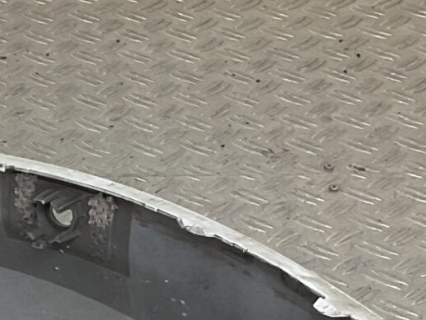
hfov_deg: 13.1
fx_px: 1759
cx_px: -196
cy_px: 572
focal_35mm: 143
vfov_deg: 9.8
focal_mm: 3
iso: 16
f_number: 1.8
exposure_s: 1/171
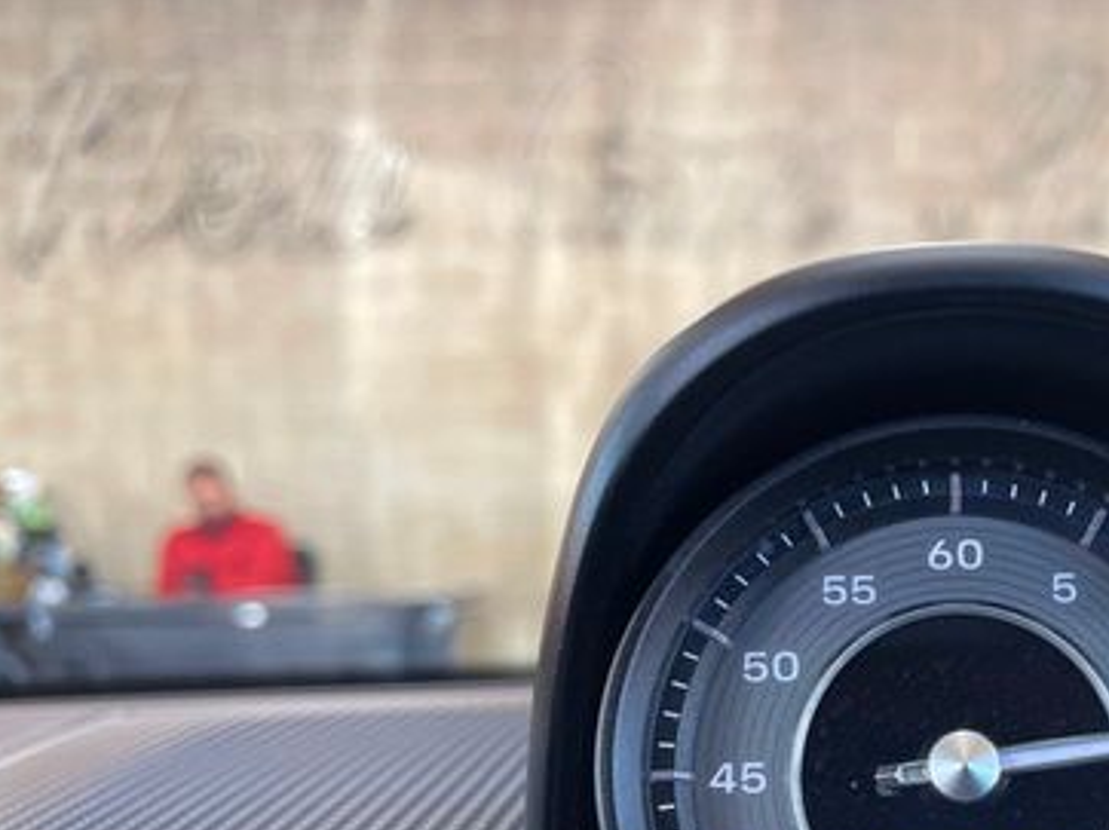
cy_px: 723
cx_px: 968
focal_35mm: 46
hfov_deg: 38.8
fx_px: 1473
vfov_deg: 30.3
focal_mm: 4.2
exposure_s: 1/60
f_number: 1.6
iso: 100
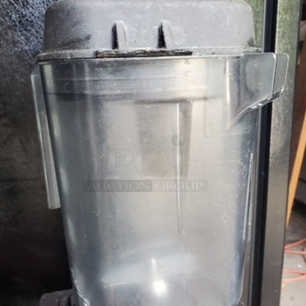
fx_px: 340
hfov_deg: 48.4
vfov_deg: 48.4
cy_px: 163
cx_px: 146
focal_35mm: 34
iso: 200
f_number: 2.4
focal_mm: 4.3
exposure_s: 1/50
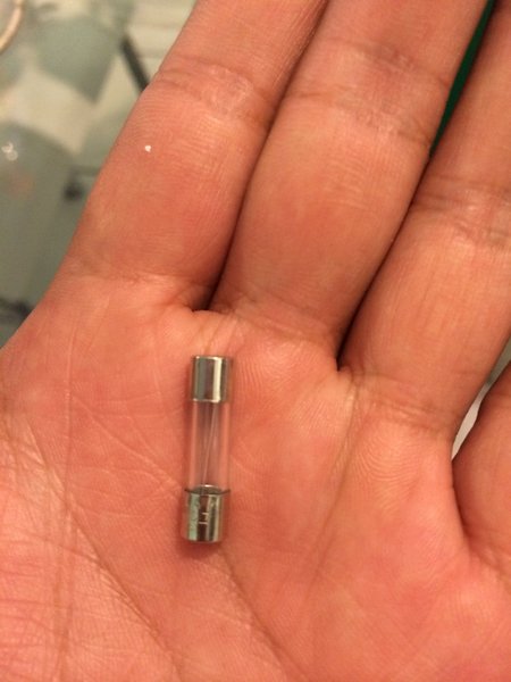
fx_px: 590
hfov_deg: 46.8
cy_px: 341
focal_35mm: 30
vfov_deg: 60.0
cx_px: 256
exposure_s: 1/15
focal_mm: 4.12
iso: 400
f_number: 2.2
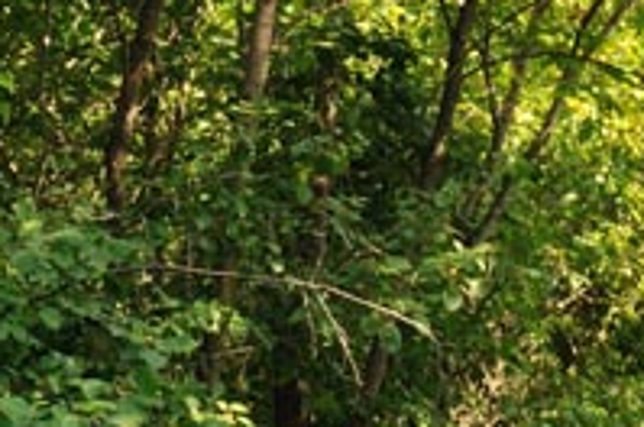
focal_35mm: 193
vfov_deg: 7.0
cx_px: 867
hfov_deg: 10.4
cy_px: 505
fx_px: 3447
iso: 200
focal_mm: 32
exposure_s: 1/80
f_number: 5.6
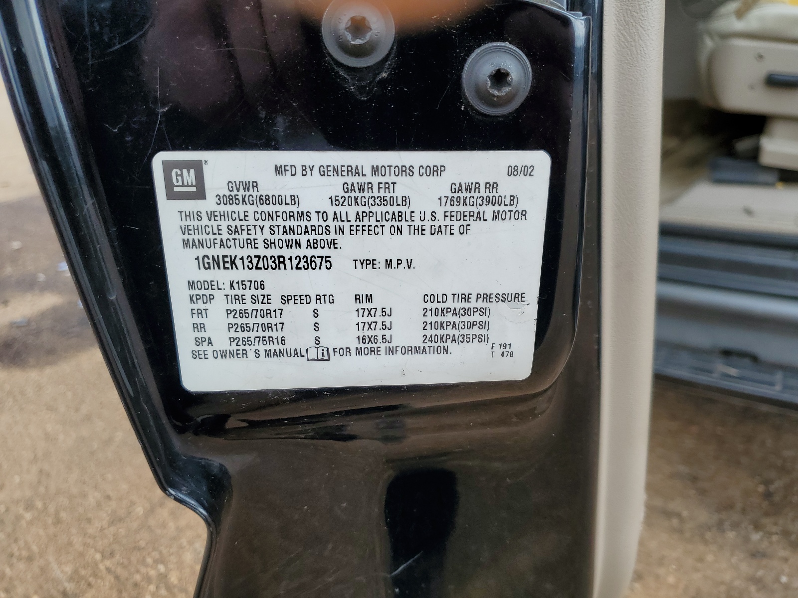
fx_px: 599
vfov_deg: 53.1
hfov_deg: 67.3
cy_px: 299
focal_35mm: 26
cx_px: 399
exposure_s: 1/714
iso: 50
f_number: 1.5
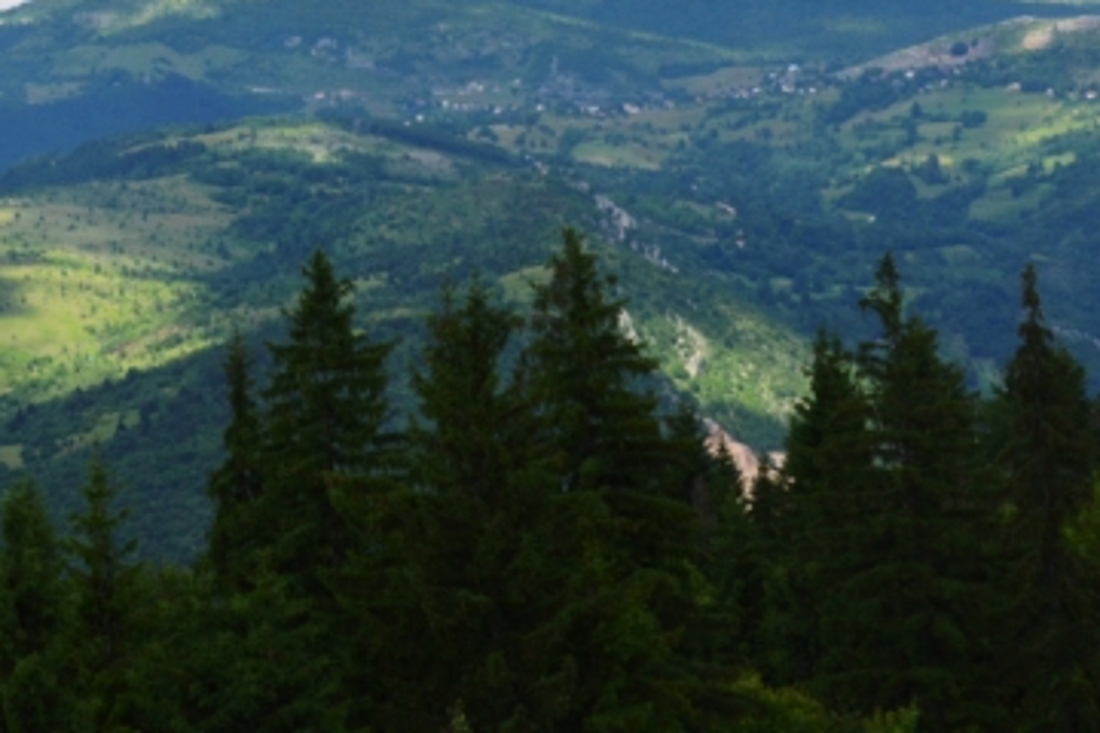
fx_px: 3911
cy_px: -185
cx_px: 73
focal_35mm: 128
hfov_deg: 15.8
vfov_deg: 10.5
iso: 400
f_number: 16
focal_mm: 30
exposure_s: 1/125
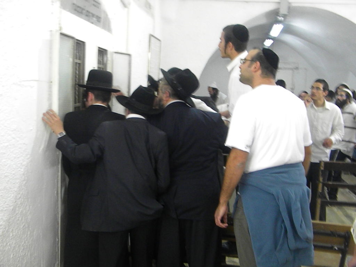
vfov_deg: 39.7
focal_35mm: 36
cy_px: 134
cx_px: 178
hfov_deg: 51.4
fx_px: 370
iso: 720
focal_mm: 6.4
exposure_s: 1/44.1
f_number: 3.7
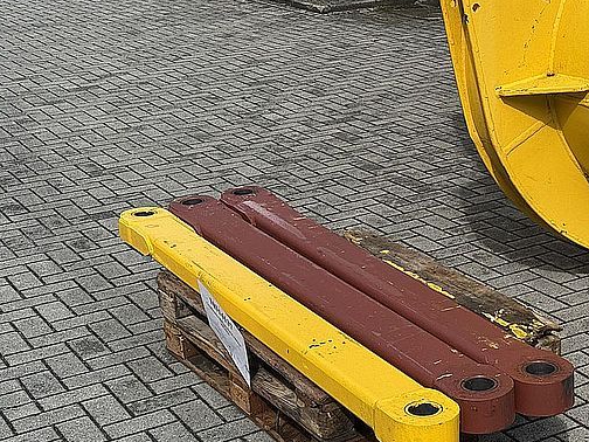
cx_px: 431
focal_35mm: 72
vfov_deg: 20.4
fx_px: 1225
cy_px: 251
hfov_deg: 26.7
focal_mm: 6.76
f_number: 1.78
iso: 64
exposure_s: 1/3610
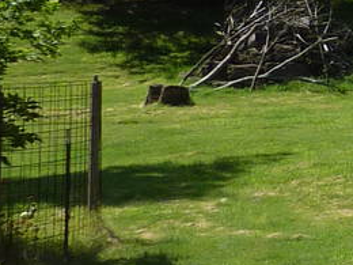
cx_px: 950
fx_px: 1570
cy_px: -67
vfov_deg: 9.5
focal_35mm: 154
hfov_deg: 10.4
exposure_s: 1/500
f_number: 4
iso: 80
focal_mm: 4.1
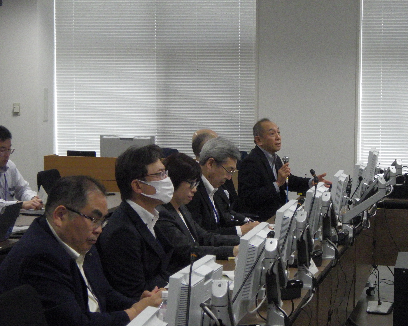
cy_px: 166
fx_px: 1232
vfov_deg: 15.1
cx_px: 226
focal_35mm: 102
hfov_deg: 18.8
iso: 800
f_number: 5
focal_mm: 16.7
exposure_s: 1/100
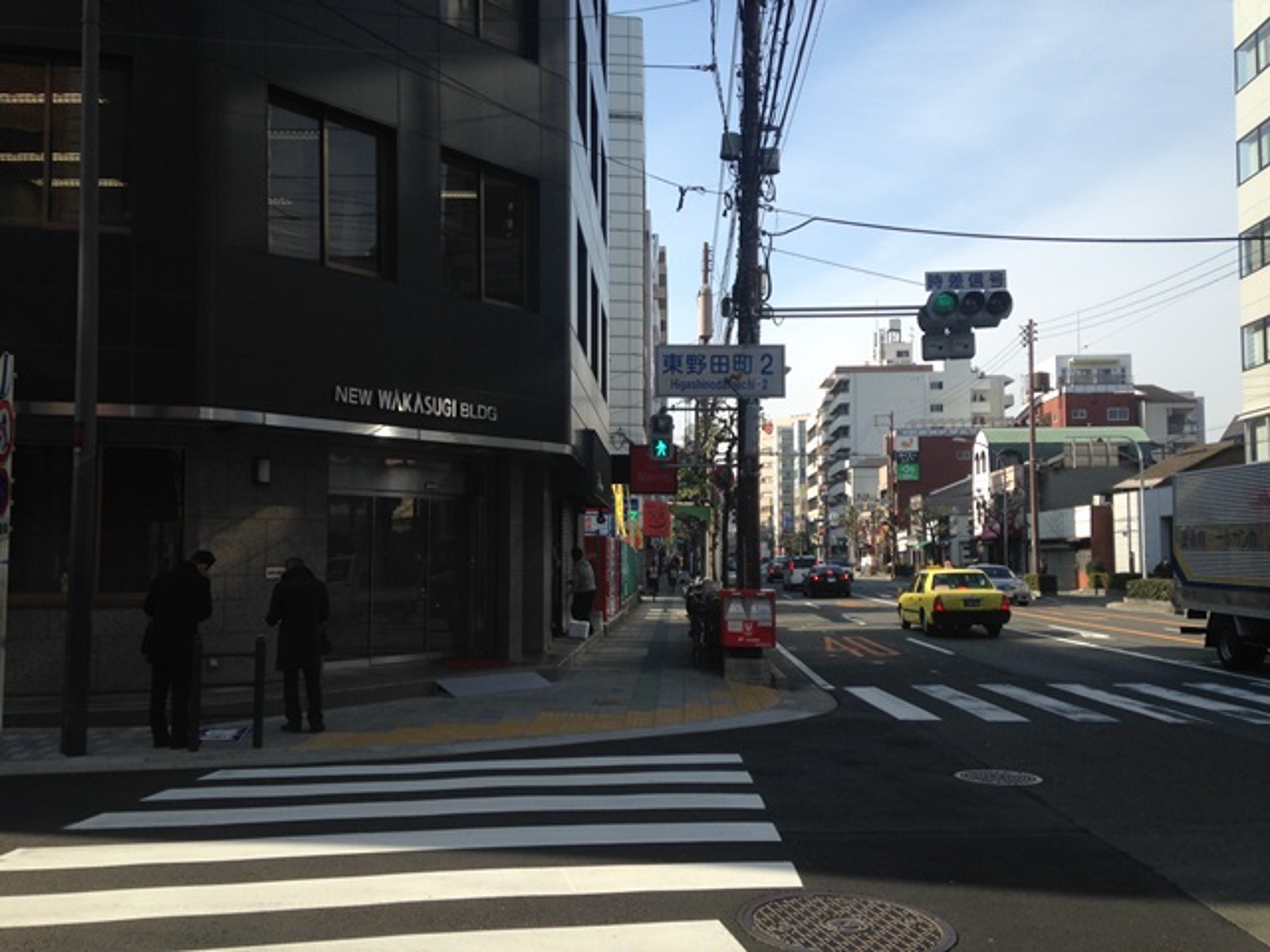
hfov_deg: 55.4
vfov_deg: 42.9
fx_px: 1211
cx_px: 635
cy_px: 476
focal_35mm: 33
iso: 50
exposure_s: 1/1178
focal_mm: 4.12
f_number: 2.4
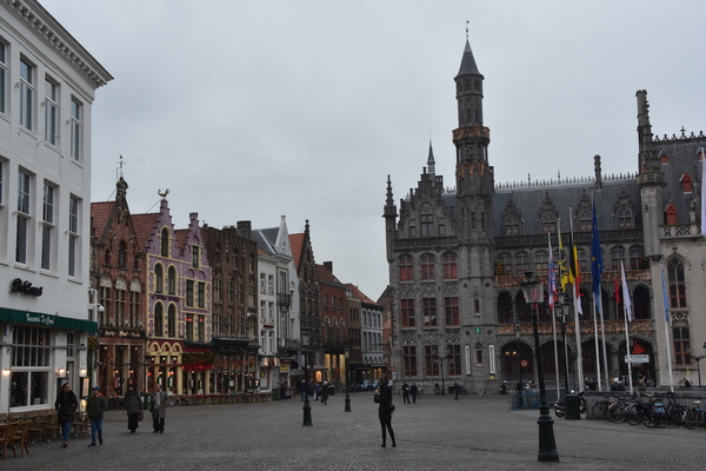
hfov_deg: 41.1
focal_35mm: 48
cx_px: 353
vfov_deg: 28.1
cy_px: 236
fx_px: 941
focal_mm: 32
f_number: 10
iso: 400
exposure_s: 1/50
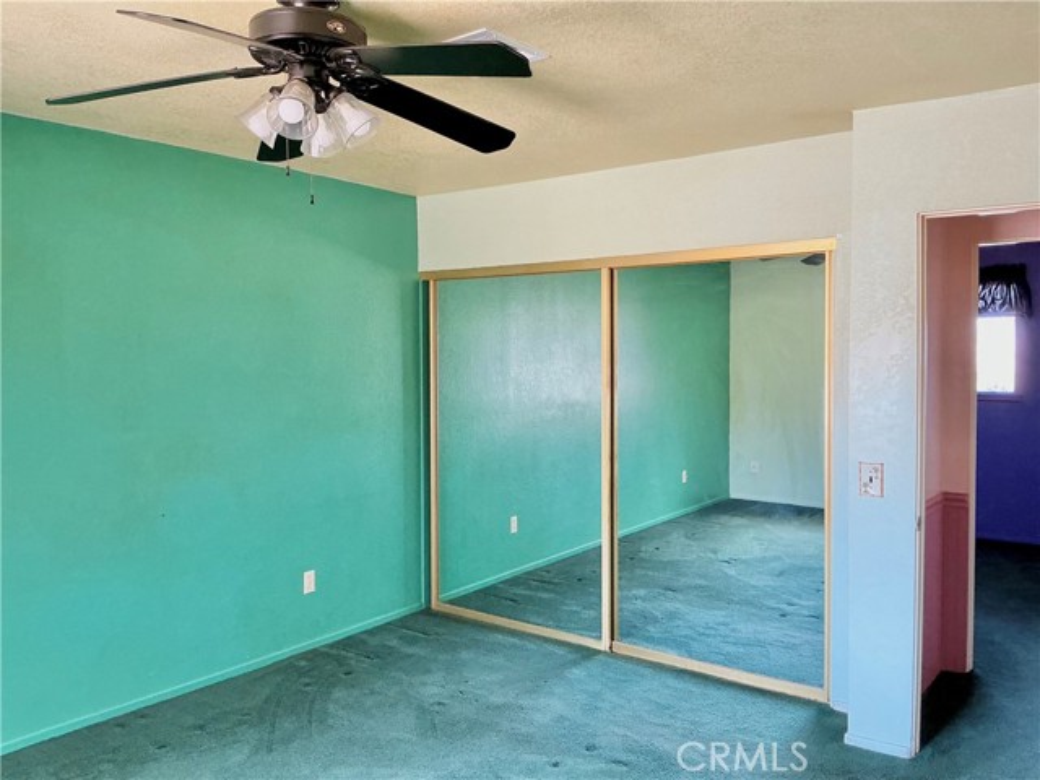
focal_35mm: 29
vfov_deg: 48.2
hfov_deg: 61.7
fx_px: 871
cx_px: 520
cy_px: 390
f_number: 1.8
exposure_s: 1/60
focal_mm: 3
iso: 125
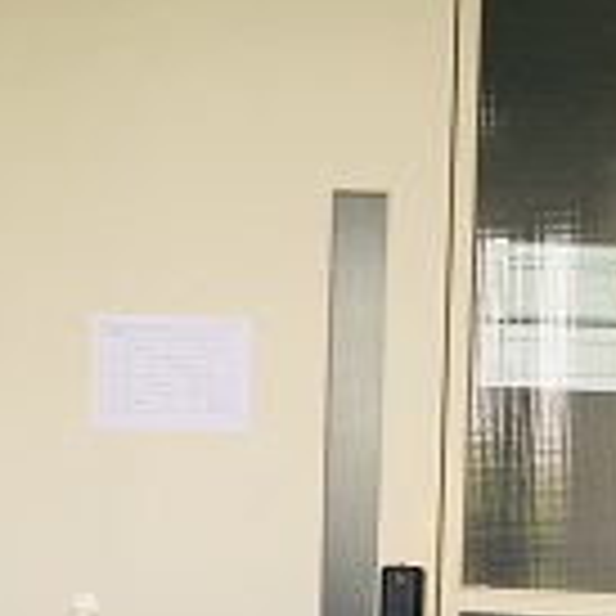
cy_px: 706
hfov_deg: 15.3
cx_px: 620
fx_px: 2255
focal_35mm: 112
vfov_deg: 15.1
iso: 25
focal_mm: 4.15
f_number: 2.2
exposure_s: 1/50
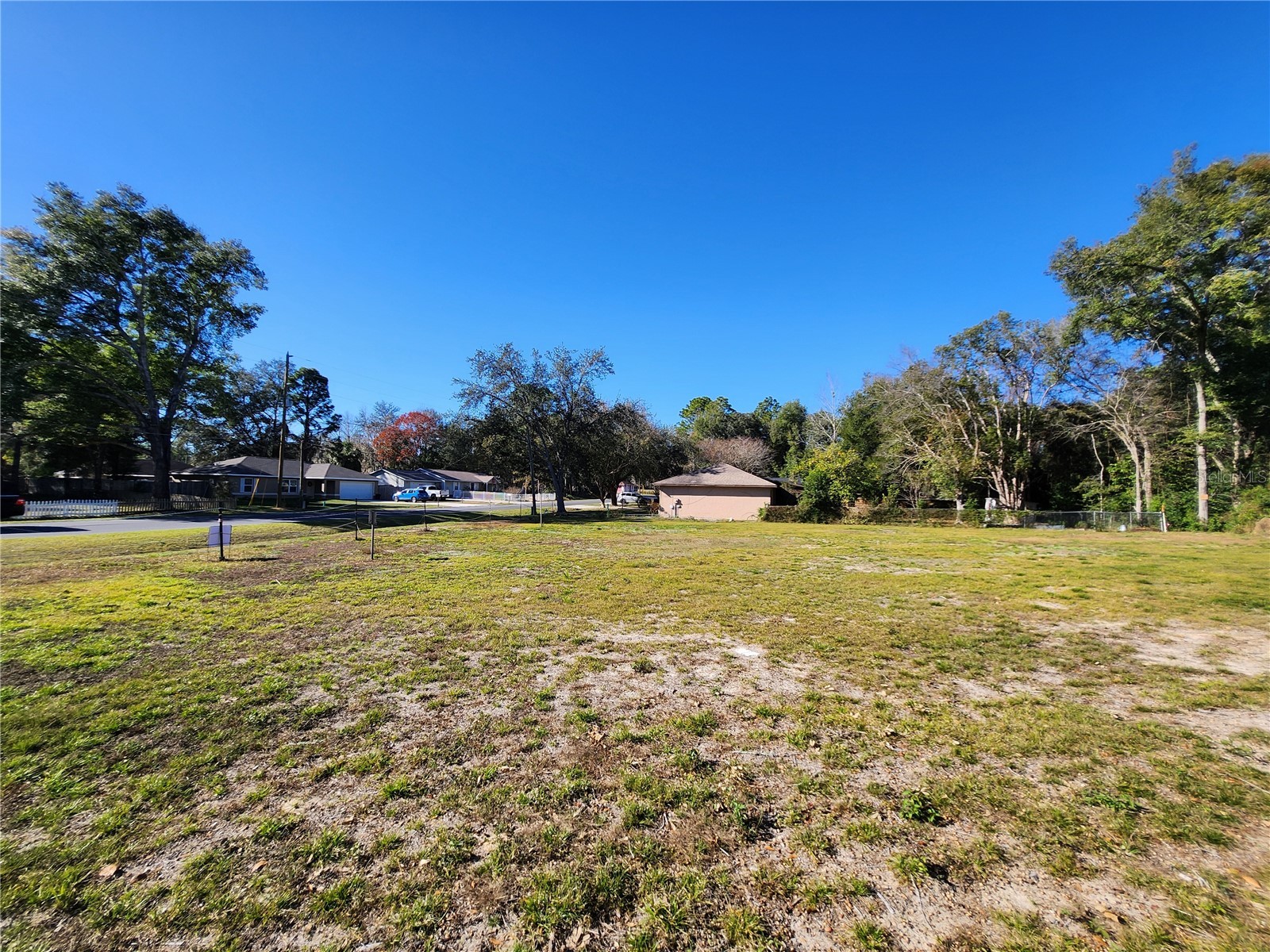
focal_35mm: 13
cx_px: 635
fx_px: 477
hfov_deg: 106.2
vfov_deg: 89.9
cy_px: 476
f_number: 2.2
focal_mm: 1.7
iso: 32
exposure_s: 1/843
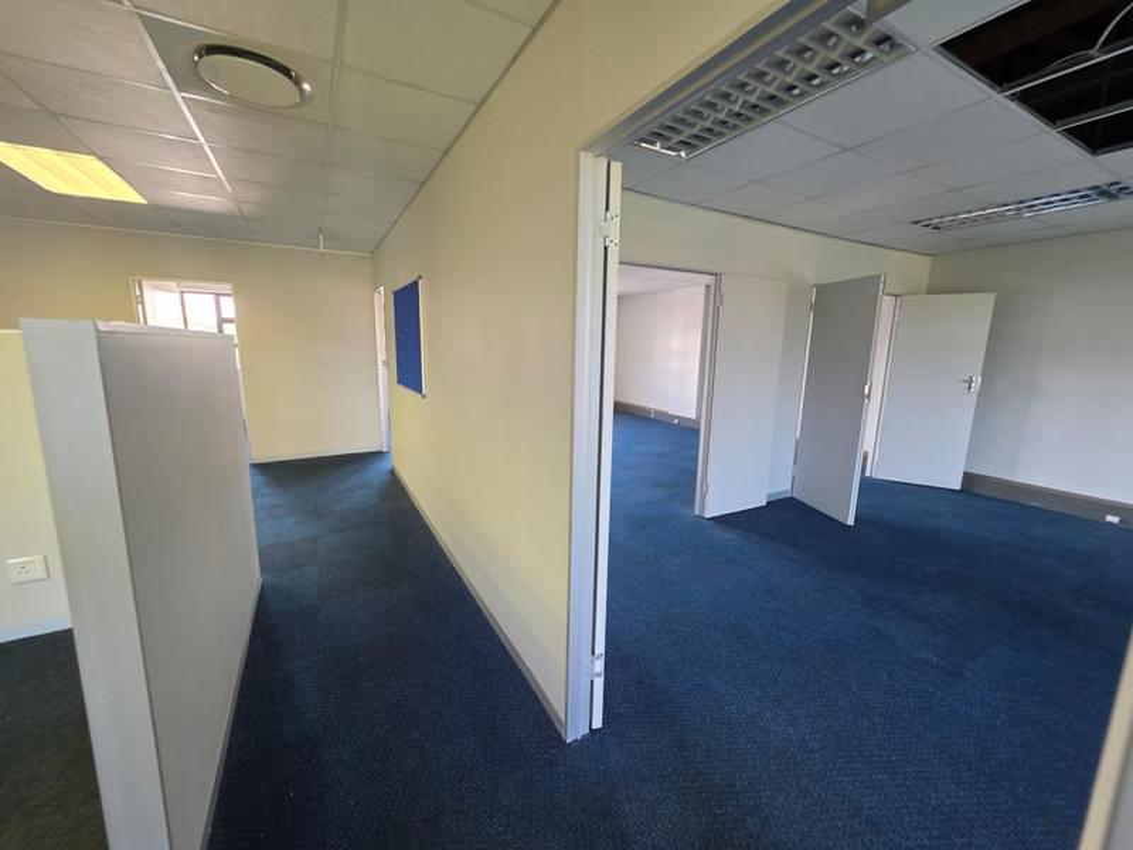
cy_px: 425
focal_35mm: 13
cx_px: 566
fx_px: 425
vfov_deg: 89.9
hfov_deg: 106.2
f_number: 1.9
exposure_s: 1/50
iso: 160
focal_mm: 2.2
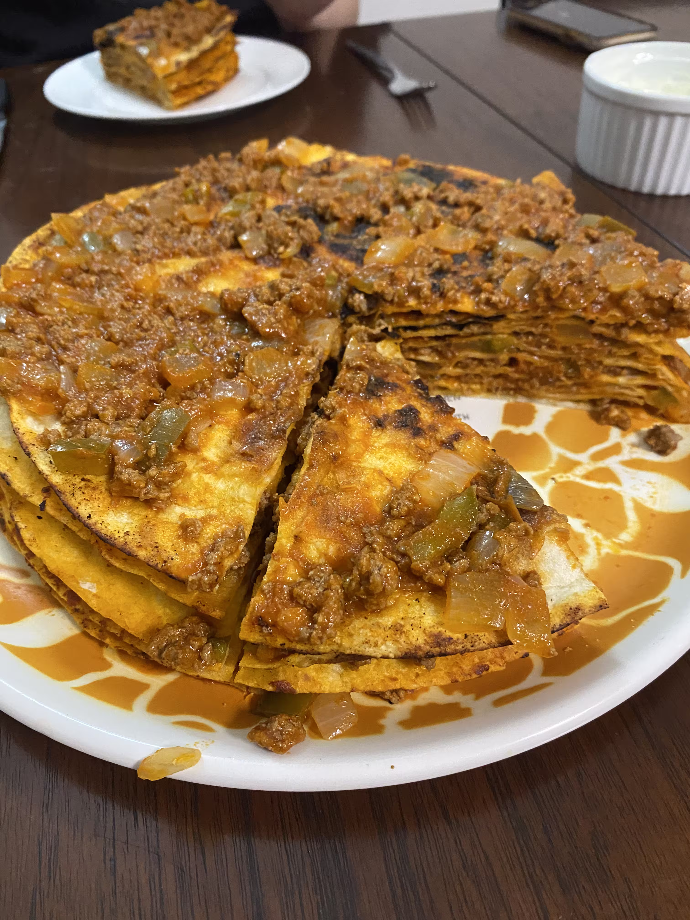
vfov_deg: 67.3
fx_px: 691
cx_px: 345
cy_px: 460
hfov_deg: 53.1
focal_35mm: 26
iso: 500
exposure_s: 1/50
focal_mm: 4.25
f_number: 1.8
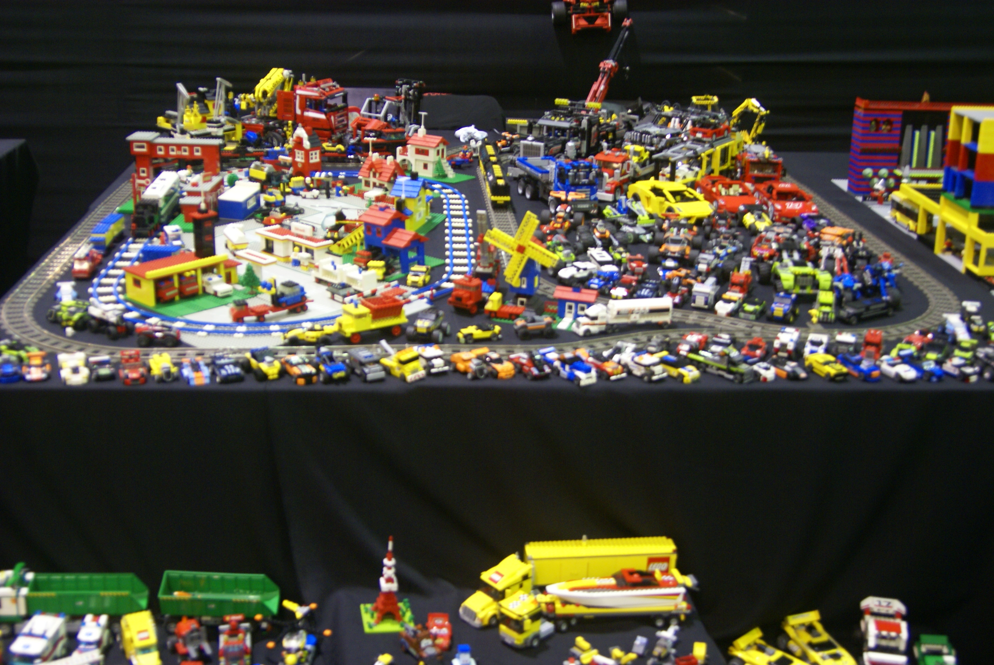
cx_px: 497
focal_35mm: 42
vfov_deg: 32.0
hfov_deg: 46.4
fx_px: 1161
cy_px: 332
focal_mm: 28
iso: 400
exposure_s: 1/6
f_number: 4
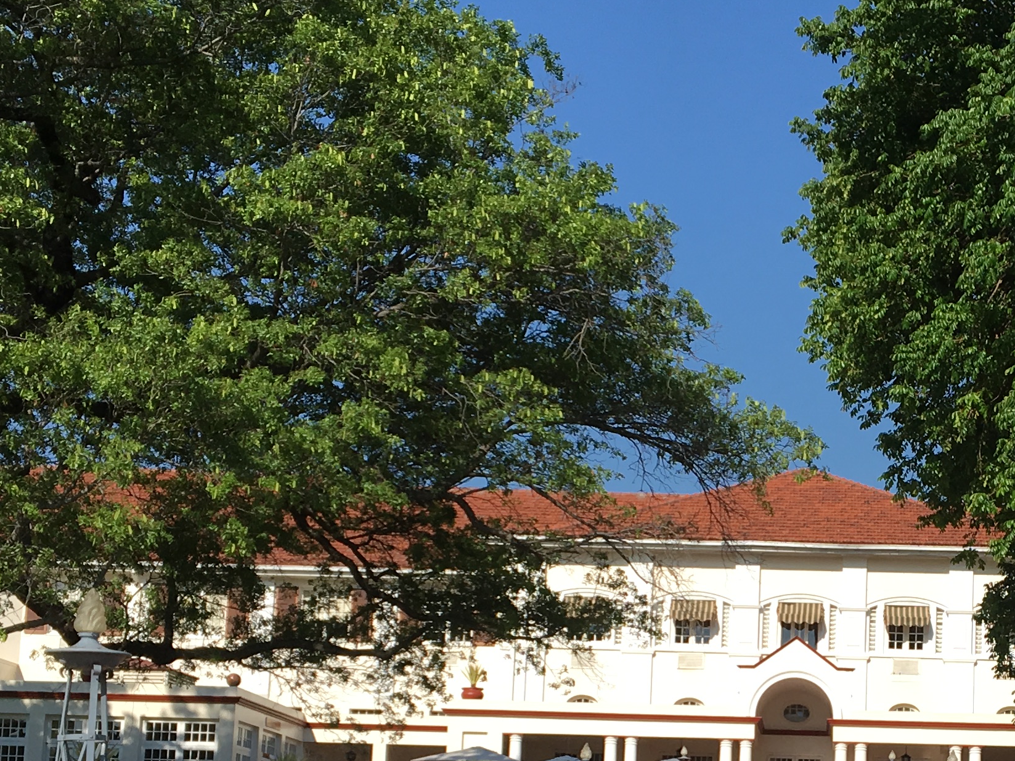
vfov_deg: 20.4
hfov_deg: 26.8
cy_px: 667
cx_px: 834
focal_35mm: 71
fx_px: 2082
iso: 25
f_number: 2.2
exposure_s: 1/1570
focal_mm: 4.15
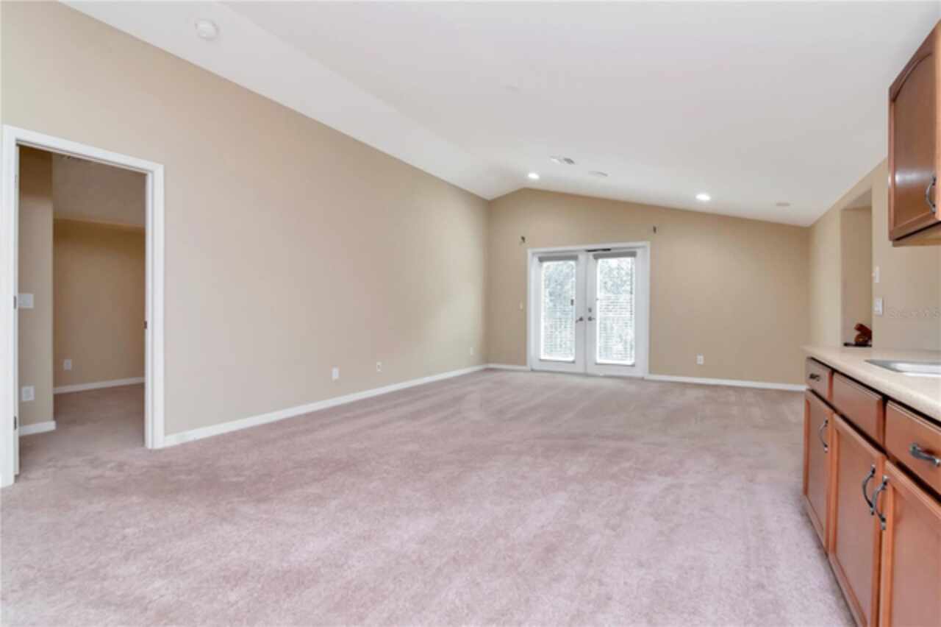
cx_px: 470
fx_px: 431
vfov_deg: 72.0
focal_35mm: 16
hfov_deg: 95.0
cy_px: 314
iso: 1000
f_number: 10
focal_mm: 11
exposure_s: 1/30
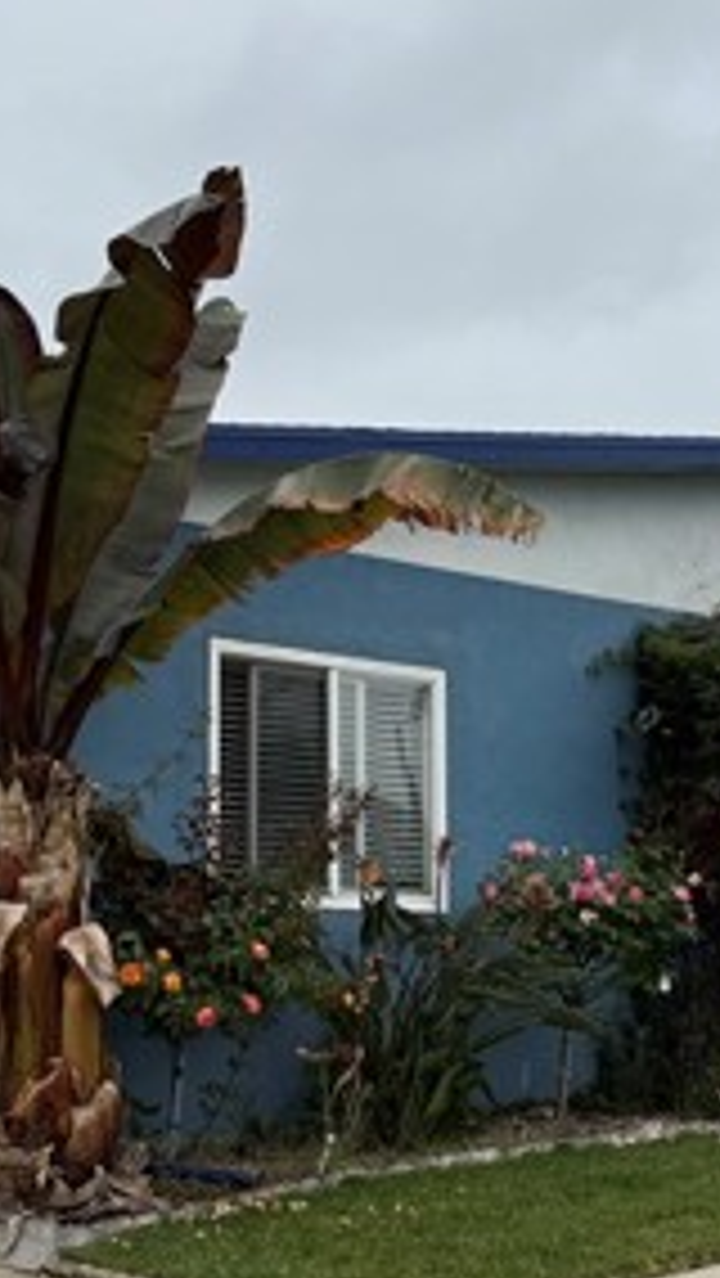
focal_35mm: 59
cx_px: 279
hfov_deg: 20.4
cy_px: 738
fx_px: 2000
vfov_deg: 35.4
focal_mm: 6.76
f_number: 1.78
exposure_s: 1/3425
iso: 80
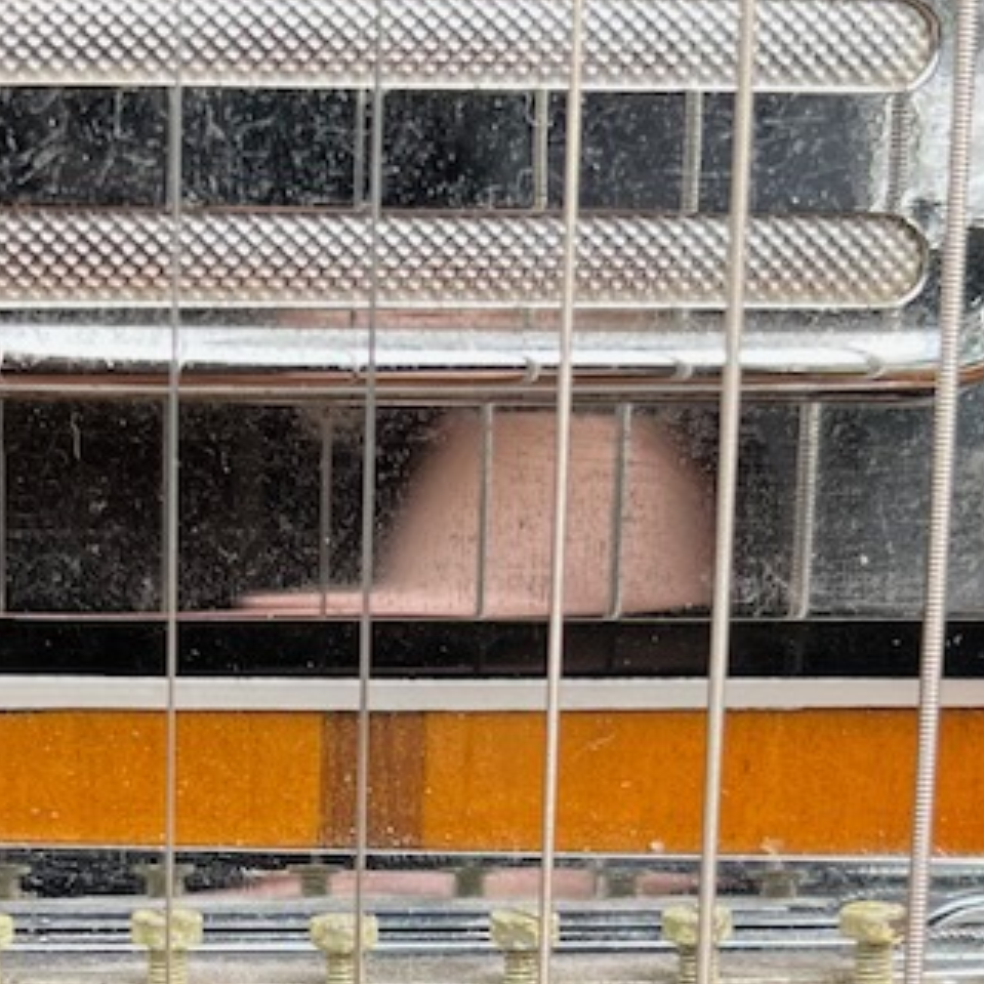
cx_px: 375
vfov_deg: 18.4
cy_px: 999
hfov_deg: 18.9
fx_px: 2959
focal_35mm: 92
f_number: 1.5
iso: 50
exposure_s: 1/803
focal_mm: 5.7
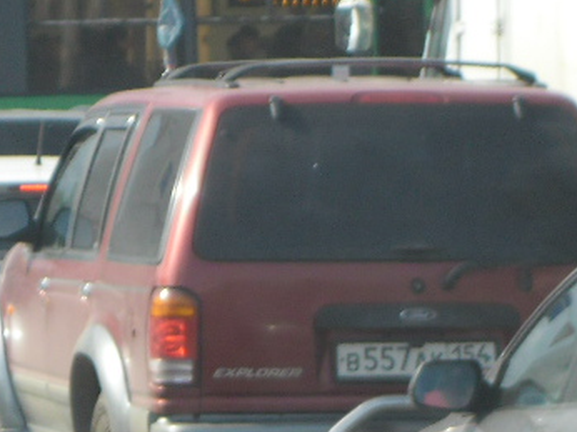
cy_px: 197
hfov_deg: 13.2
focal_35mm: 150
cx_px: 290
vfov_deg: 9.9
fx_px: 2499
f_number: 5.9
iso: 80
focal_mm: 24.5
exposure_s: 1/181
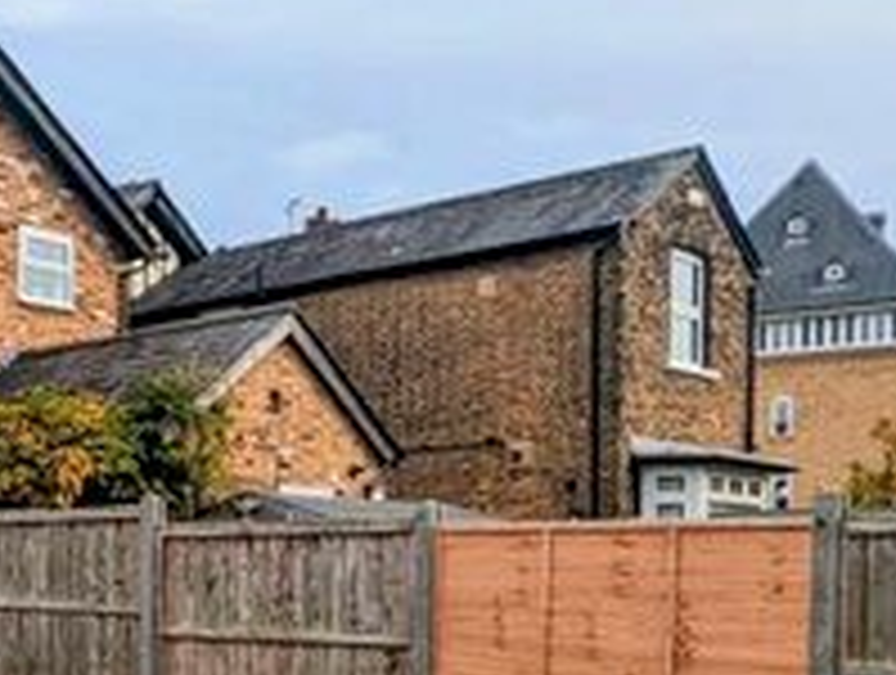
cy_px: 614
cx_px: 16
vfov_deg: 25.3
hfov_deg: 31.8
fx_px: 1452
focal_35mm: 56
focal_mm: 2.35
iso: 51
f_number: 2.2
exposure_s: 1/845
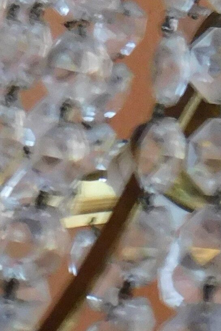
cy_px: -182
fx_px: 2752
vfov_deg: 6.8
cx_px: 266
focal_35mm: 299
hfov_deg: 4.6
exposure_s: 1/10
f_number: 3.8
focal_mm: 9
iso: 400
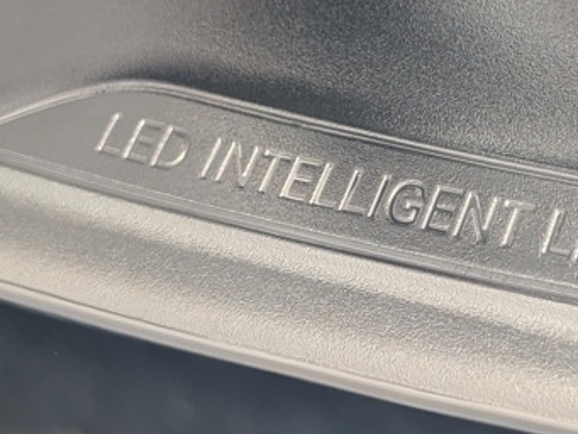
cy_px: 117
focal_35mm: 115
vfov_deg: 12.9
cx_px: 471
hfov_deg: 17.0
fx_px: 1921
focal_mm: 6.9
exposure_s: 1/222
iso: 43
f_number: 1.68
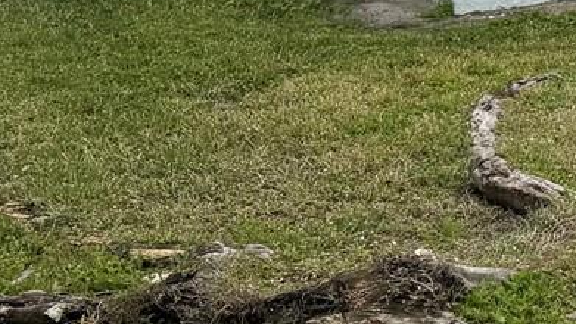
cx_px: 966
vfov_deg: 10.9
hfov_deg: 17.2
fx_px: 1634
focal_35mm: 107
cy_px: -181
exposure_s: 1/2604
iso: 80
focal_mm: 6.76
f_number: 1.78
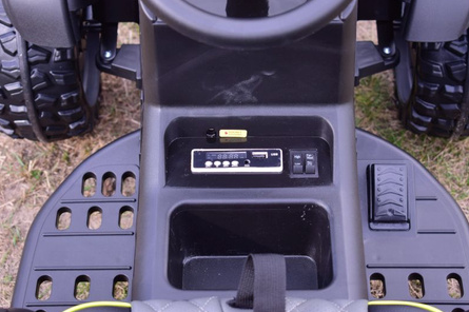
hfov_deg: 24.3
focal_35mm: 84
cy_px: 156
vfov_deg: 16.3
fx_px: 1087
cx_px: 235
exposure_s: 1/250
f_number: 5.6
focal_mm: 55
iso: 400
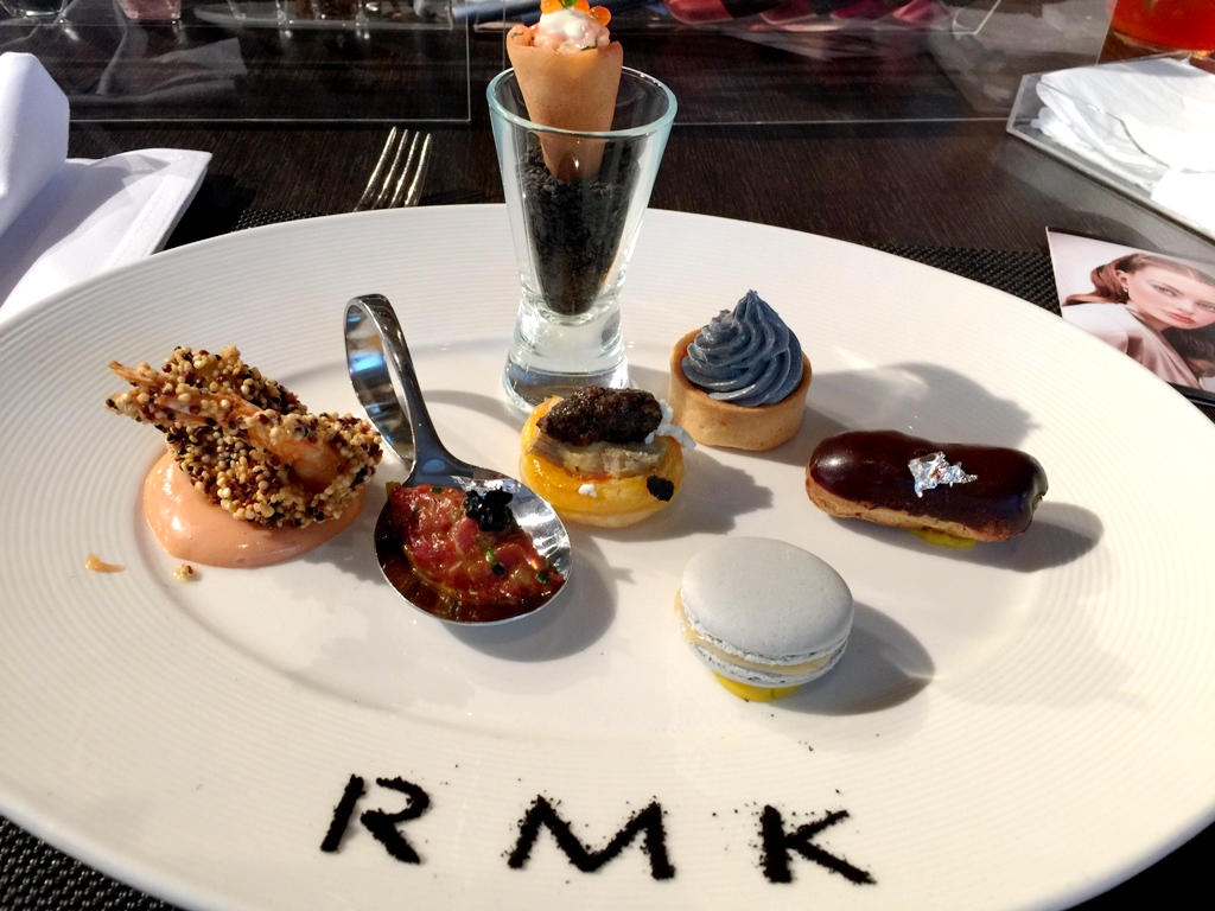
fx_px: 1018
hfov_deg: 61.7
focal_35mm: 29
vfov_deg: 48.2
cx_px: 608
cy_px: 456
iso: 50
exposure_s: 1/17
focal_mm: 4.15
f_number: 2.2
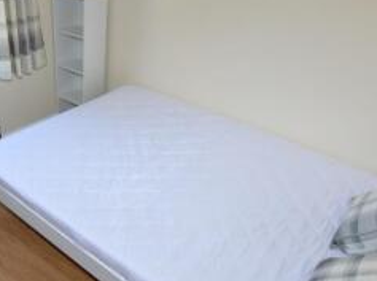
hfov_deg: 60.0
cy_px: 166
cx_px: 119
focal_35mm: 29
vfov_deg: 47.9
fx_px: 315
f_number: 5
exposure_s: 1/100
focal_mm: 10
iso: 400
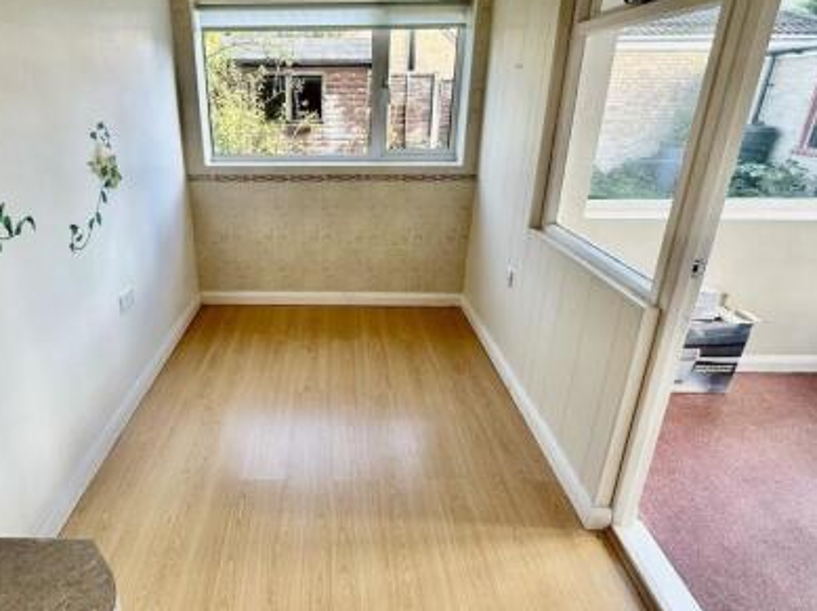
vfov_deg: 63.3
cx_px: 329
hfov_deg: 78.2
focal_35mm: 21
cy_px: 280
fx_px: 495
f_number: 2.2
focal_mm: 2.22
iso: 100
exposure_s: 1/100
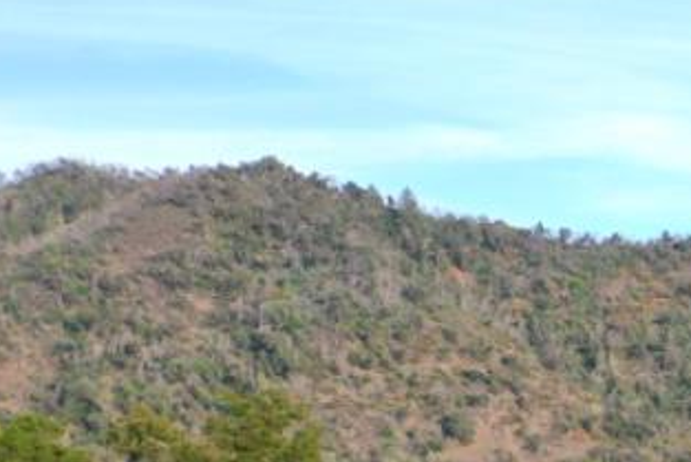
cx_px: 1567
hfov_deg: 12.5
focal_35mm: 134
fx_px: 2573
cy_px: 827
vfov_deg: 9.7
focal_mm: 10.26
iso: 100
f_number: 6.3
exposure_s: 1/120
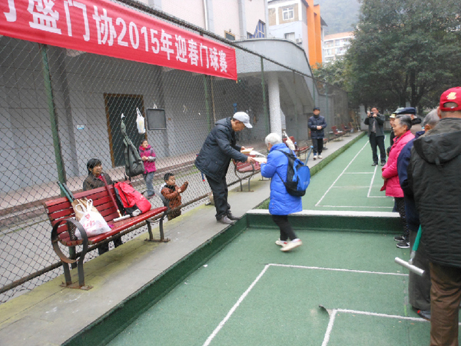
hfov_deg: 63.4
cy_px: 173
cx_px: 230
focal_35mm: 28
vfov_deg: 49.7
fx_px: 373
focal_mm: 5
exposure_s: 1/30
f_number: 3.7
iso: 320
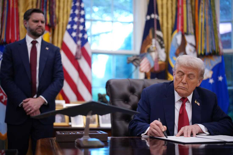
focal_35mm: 50
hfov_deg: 39.6
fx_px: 324
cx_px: 116
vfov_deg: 27.0
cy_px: 78
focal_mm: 50
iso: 1600
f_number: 1.4
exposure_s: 1/640
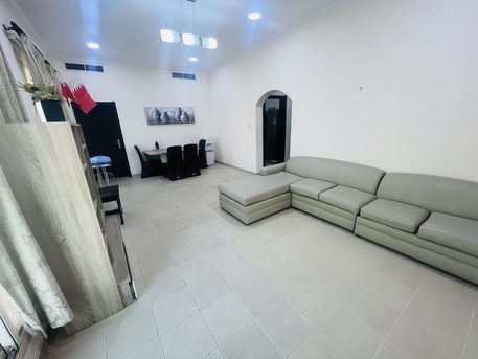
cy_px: 180
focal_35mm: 13
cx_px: 239
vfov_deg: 89.9
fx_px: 180
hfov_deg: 106.2
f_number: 1.8
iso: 160
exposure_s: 1/100
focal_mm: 1.57
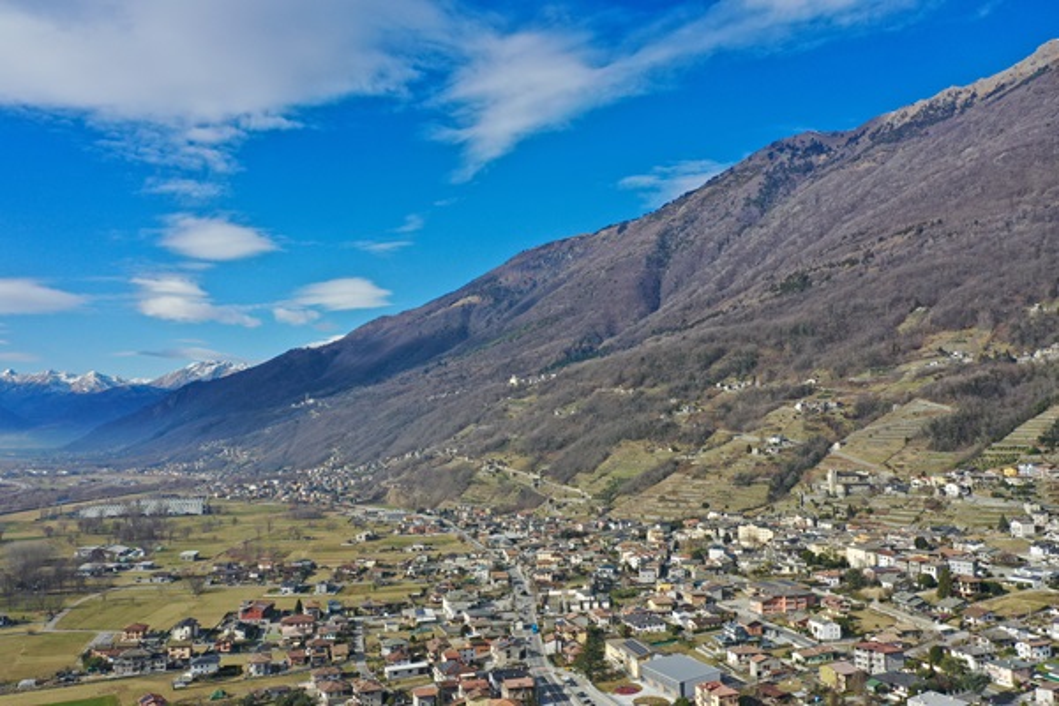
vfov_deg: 46.4
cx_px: 530
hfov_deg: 65.5
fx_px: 824
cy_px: 353
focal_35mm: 28
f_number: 6.3
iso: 100
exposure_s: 1/500
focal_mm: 10.26
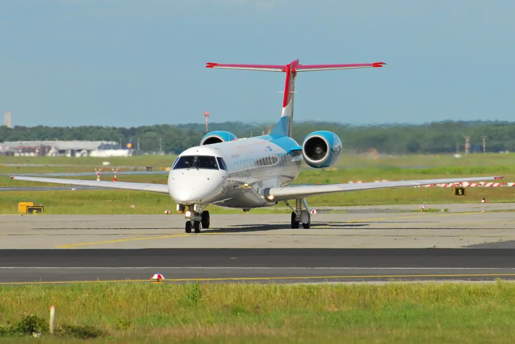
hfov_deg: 4.6
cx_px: 258
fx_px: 6438
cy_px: 172
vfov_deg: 3.1
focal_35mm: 450
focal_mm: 300
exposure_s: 1/640
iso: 200
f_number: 8
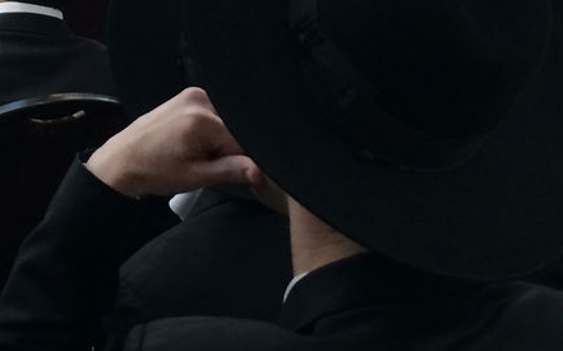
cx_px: 0
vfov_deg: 12.4
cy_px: -135
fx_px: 1549
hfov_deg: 20.0
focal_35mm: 101
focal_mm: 4.12
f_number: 2.2
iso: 125
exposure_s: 1/30
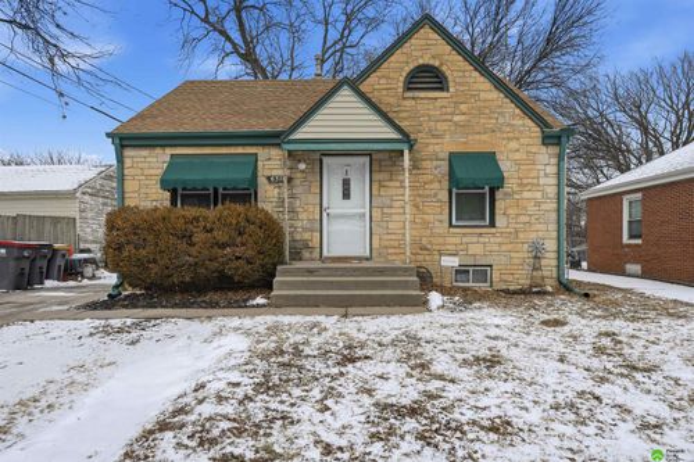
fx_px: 385
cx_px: 347
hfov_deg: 84.0
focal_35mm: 20
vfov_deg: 61.9
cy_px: 231
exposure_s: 1/2500
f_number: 5
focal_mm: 20
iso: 100
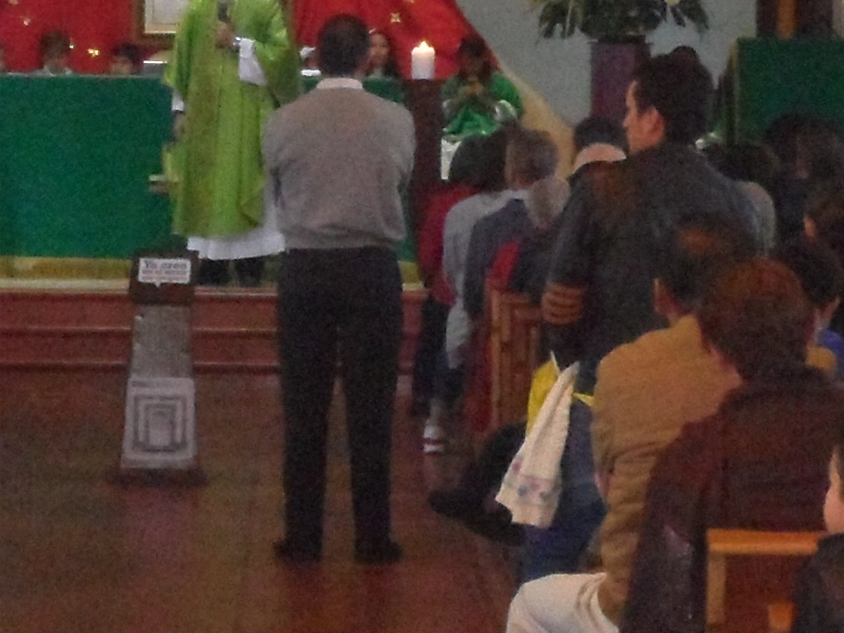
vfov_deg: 7.2
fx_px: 5022
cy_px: 68
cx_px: 96
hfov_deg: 9.6
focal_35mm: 206
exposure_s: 1/60
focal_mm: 7.8
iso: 640
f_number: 4.5
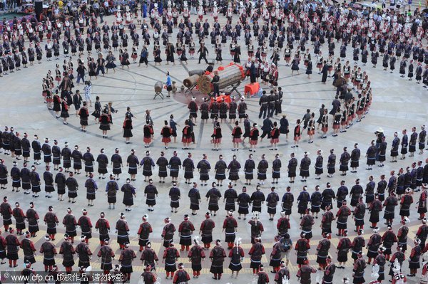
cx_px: 214
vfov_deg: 19.4
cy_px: 142
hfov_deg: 28.9
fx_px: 832
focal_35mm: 70
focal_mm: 70
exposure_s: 1/200
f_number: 11
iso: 400
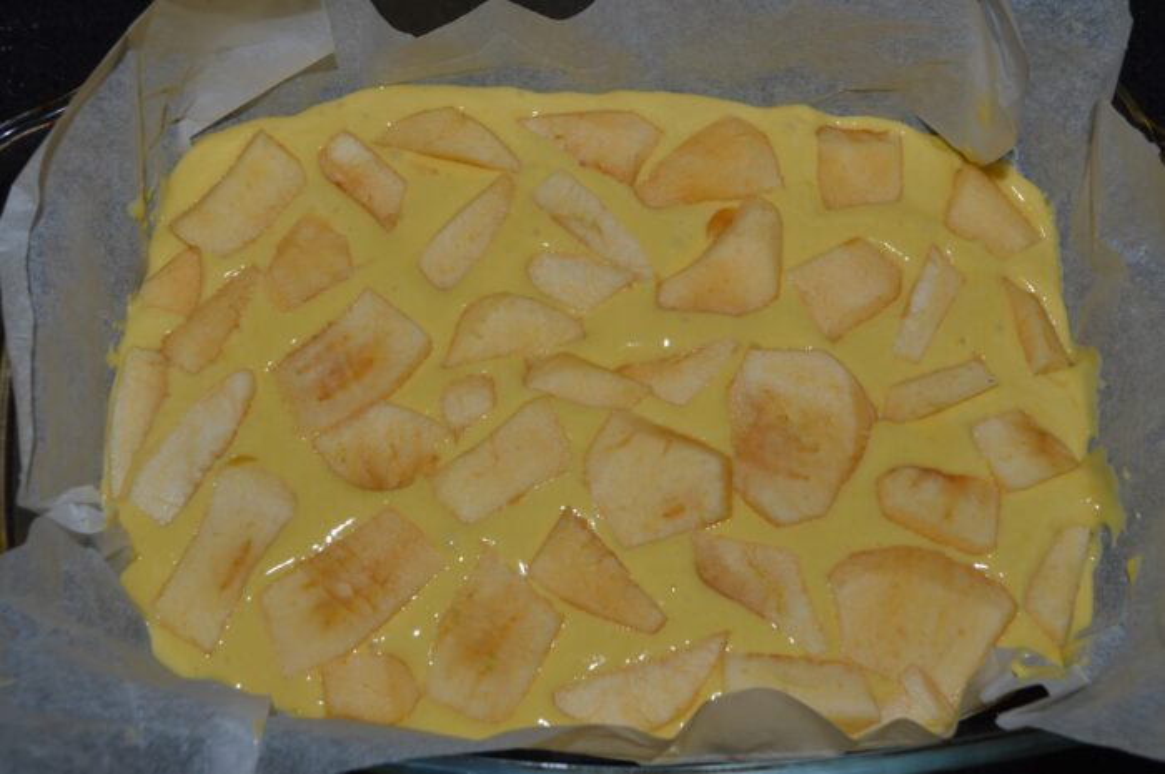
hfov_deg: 49.6
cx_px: 582
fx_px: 1261
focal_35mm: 39
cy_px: 387
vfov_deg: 34.1
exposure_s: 1/60
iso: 100
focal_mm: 26
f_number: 8
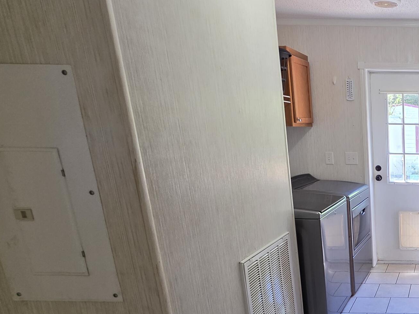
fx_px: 363
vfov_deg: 45.3
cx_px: 452
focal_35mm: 30
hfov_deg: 46.1
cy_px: 232
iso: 100
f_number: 1.9
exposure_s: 1/120
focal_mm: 2.2
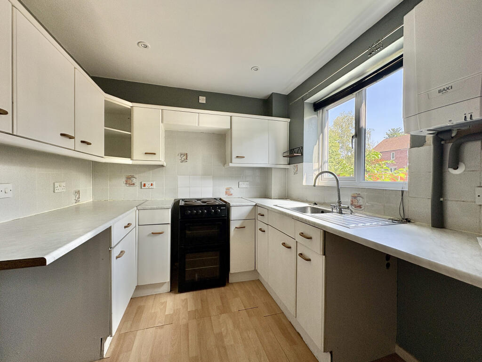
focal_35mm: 14
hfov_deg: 102.1
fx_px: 195
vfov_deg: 85.7
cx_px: 241
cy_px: 181
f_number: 2.2
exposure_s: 1/130
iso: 40
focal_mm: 2.22
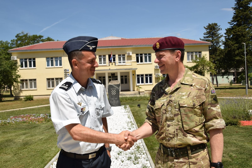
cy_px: 84
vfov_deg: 41.7
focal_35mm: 32
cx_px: 126
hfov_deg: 59.5
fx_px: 221
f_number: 9
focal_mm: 21
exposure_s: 1/320
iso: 100
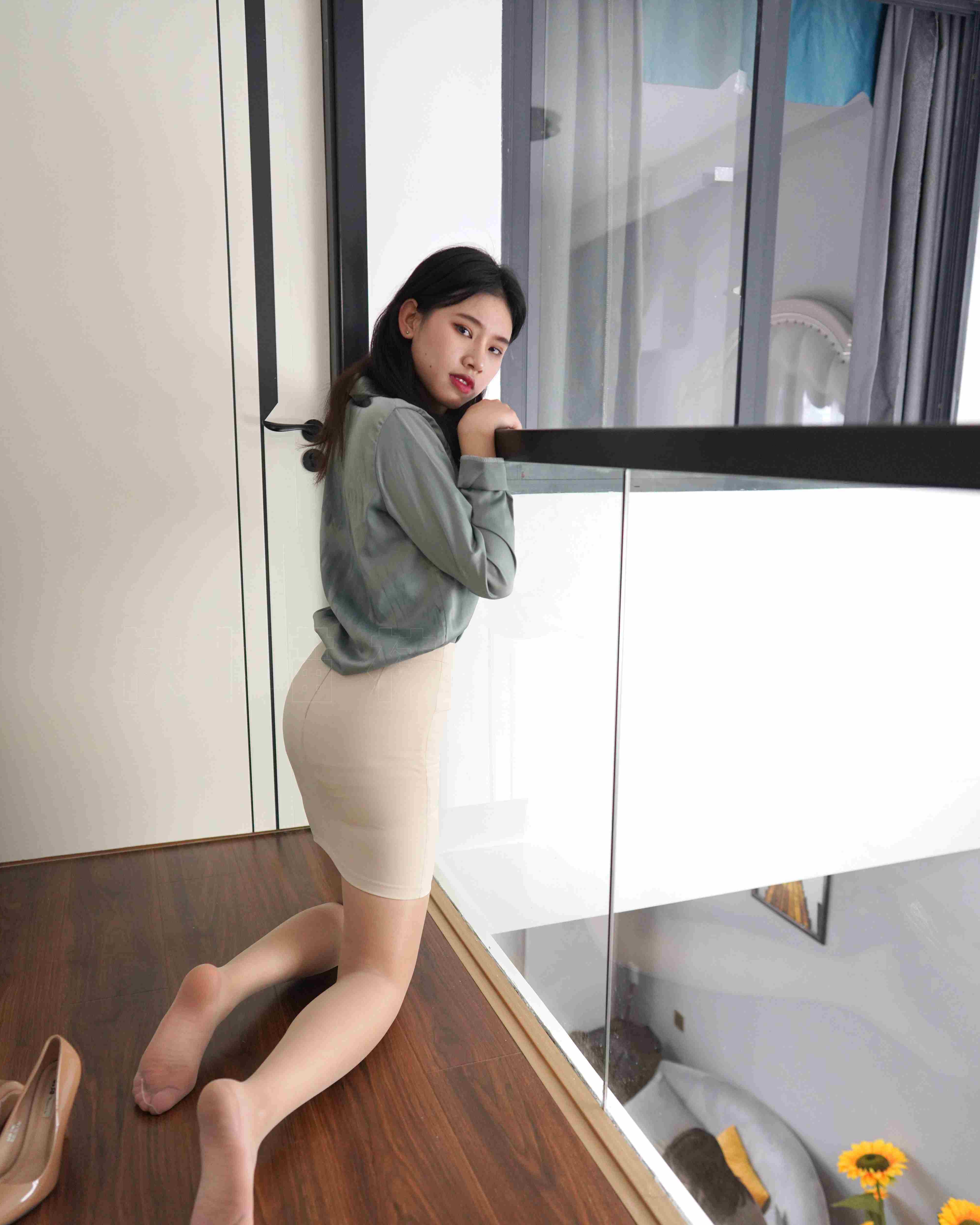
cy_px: 655
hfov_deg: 51.5
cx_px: 478
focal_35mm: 28
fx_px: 1015
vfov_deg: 62.1
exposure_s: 1/640
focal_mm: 24
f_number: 2.2
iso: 2000
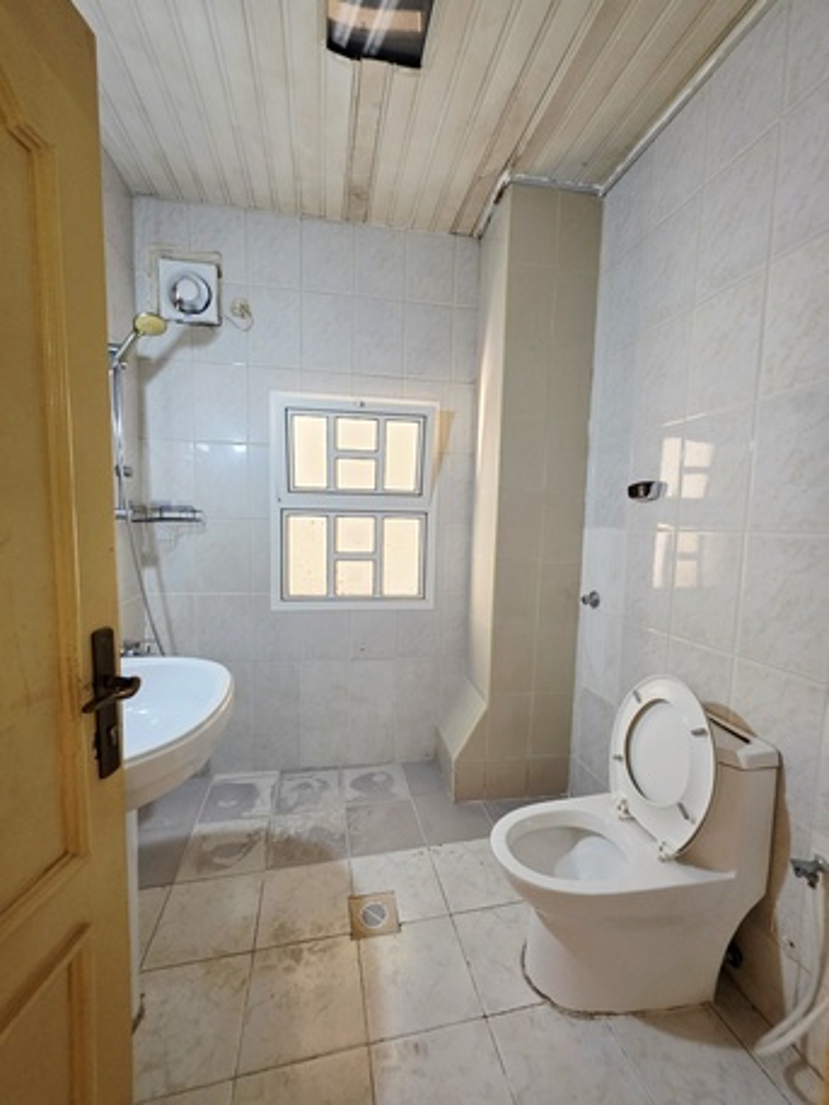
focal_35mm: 13
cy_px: 552
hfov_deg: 89.9
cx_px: 414
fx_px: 415
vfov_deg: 106.2
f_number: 1.9
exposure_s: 1/50.3
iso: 250
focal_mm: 2.2
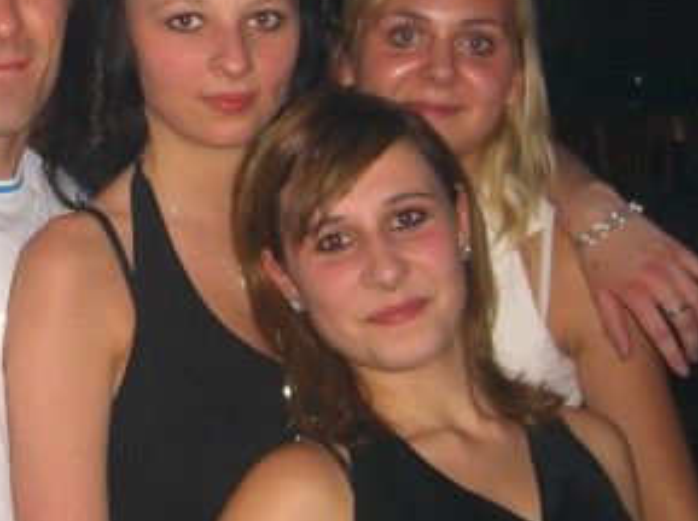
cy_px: 195
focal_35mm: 79
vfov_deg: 18.6
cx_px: 77
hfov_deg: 24.1
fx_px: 1591
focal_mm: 7.9
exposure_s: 1/60
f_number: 2.8
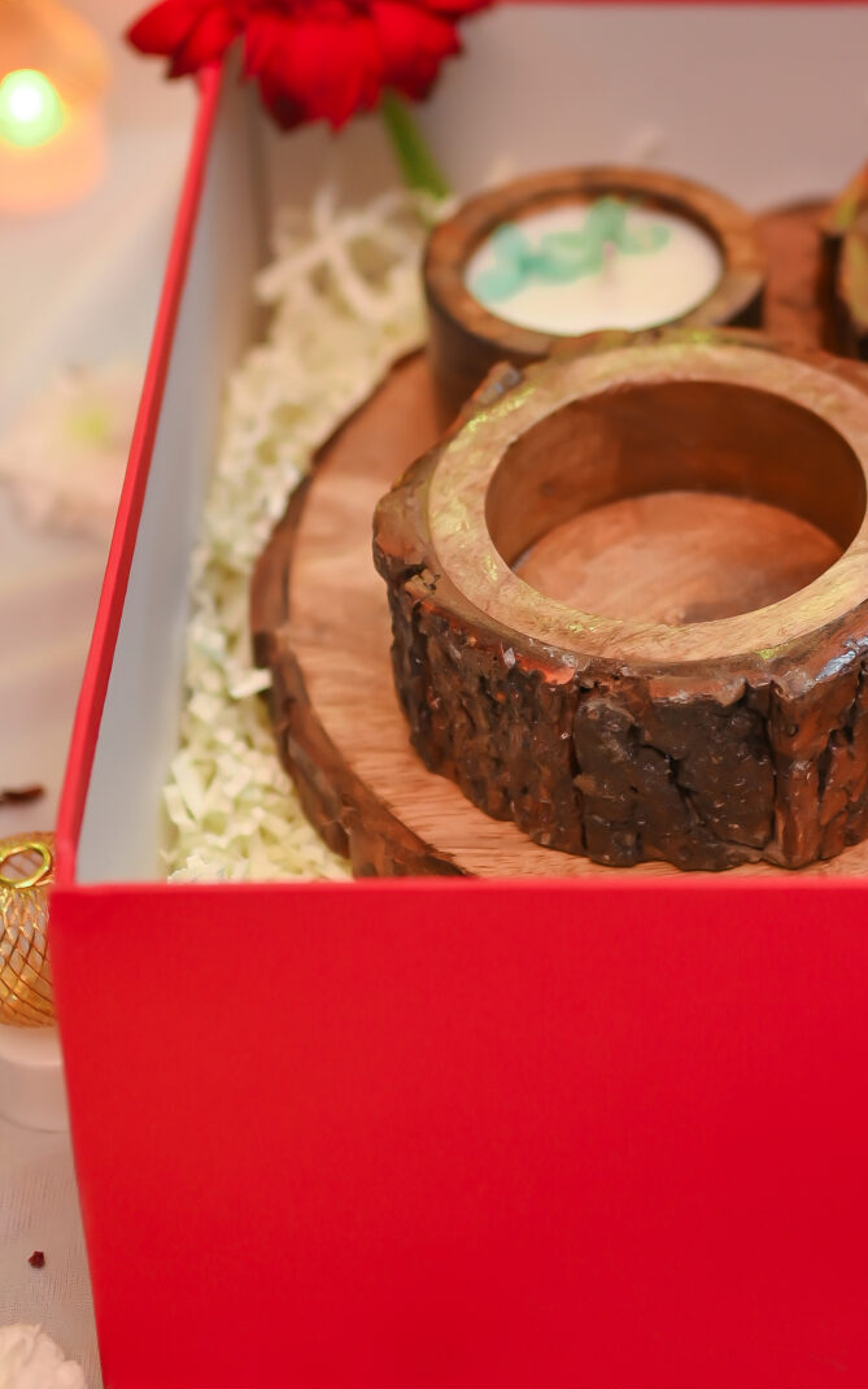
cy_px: 127
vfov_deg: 16.9
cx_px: 891
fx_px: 4616
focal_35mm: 122
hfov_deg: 10.6
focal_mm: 50
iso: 250
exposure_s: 1/125
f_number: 2.2
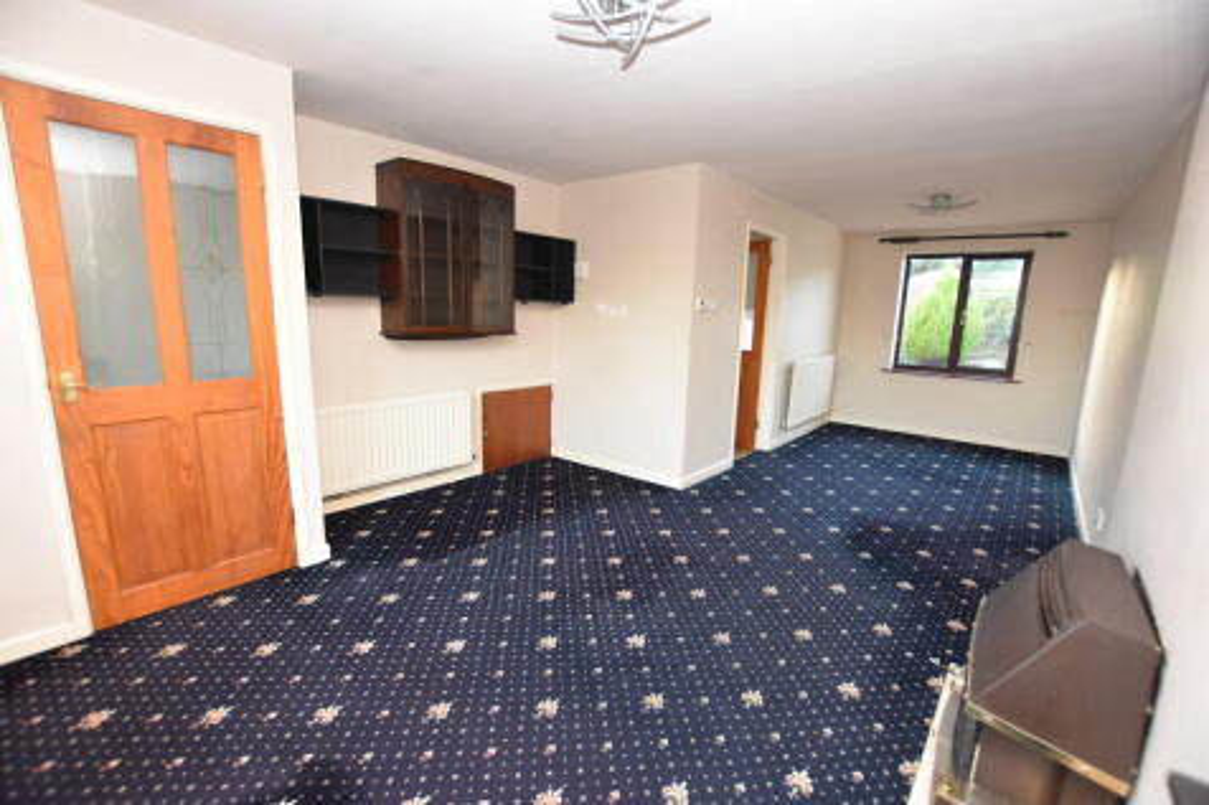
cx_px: 604
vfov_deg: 77.3
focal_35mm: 15
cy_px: 402
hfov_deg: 100.4
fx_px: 504
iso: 1400
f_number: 4
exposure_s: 1/60
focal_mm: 10
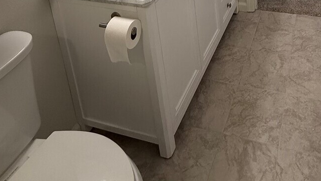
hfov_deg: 54.9
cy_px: -106
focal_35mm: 34
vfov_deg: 24.6
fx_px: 289
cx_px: 246
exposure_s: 1/120
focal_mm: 2.22
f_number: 2.2
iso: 320
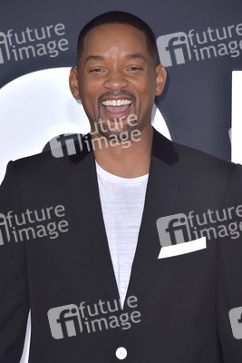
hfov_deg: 6.9
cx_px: 121
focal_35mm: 200
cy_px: 182
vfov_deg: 10.3
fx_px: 2015
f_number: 7.1
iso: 250
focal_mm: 200
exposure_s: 1/250
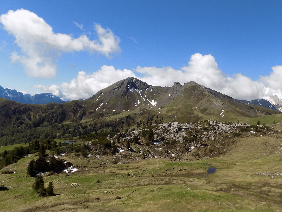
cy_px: 94
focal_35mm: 29
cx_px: 157
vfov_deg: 48.1
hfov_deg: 61.5
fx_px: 236
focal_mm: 4
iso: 80
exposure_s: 1/1500
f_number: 3.1
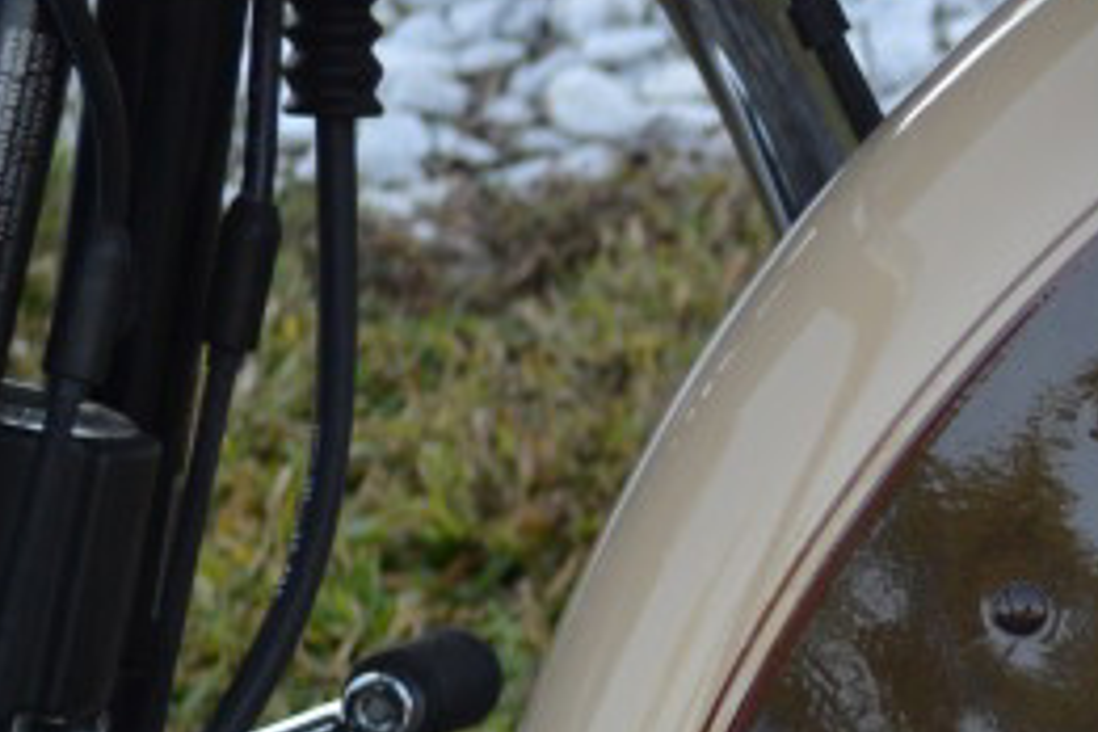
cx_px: 2204
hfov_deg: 7.9
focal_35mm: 248
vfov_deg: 5.5
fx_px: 7563
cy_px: 1115
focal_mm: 36
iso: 160
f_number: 5.6
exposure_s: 1/125
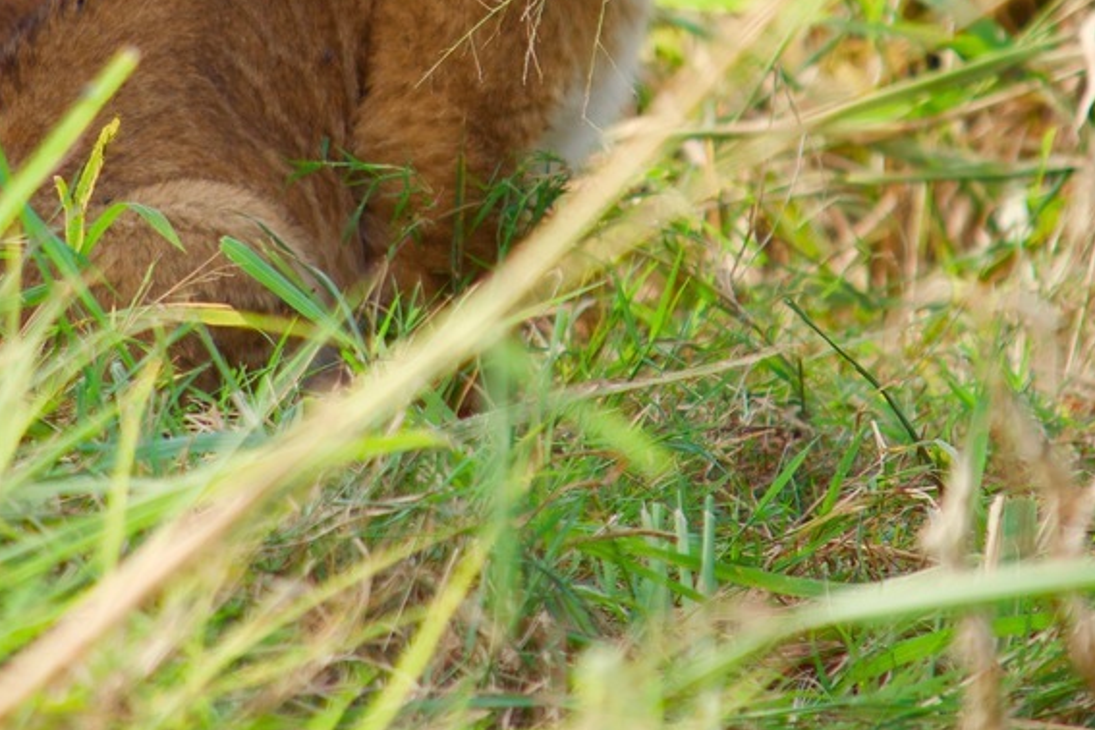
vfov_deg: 1.5
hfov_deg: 2.2
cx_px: 435
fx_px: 28255
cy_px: 15
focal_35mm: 929
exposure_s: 1/400
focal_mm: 300
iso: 400
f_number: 5.6
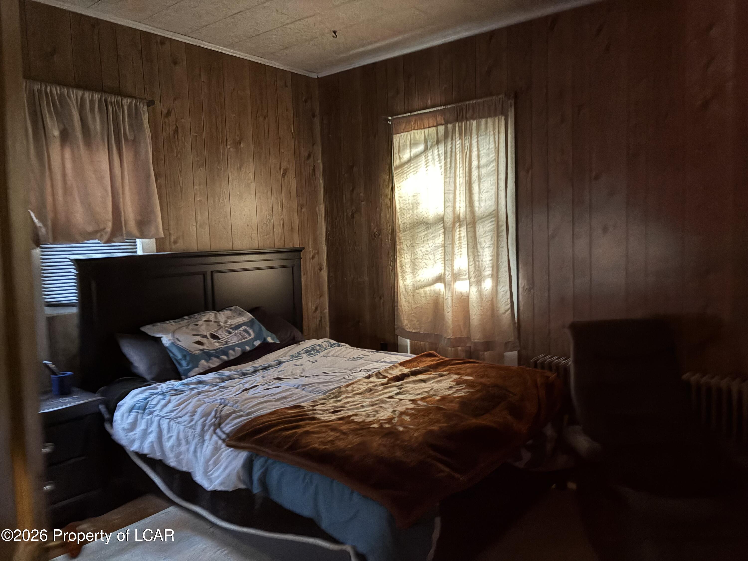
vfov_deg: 53.1
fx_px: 562
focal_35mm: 26
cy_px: 280
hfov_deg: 67.3
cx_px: 374
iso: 500
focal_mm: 5.96
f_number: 1.6
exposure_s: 1/15
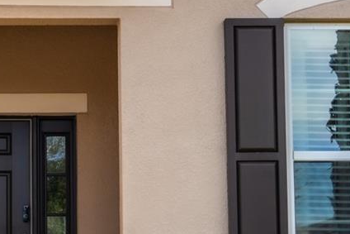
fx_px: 1284
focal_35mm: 132
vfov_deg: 10.4
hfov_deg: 15.3
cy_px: 173
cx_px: 30
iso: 100
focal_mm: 35
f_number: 14
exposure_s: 1/160
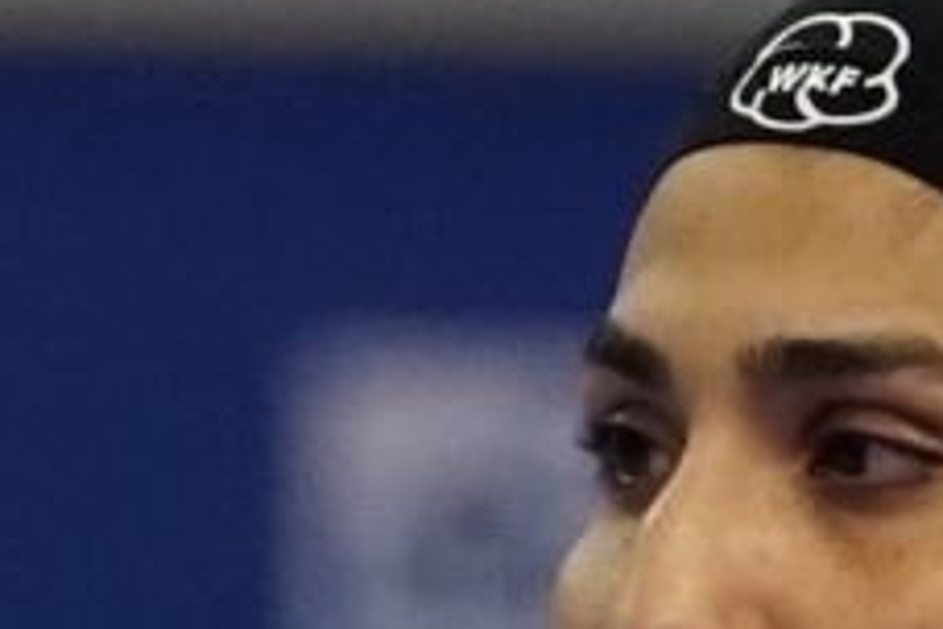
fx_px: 50944
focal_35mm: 1945
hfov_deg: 1.1
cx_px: -790
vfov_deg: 0.7
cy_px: 1895
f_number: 2.8
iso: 4000
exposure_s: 1/1000
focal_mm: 164
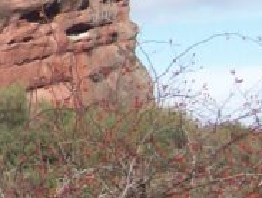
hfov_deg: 6.3
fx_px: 2245
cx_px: -394
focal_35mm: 296
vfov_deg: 5.0
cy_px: -17
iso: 64
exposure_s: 1/663
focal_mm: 8.8
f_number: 3.6
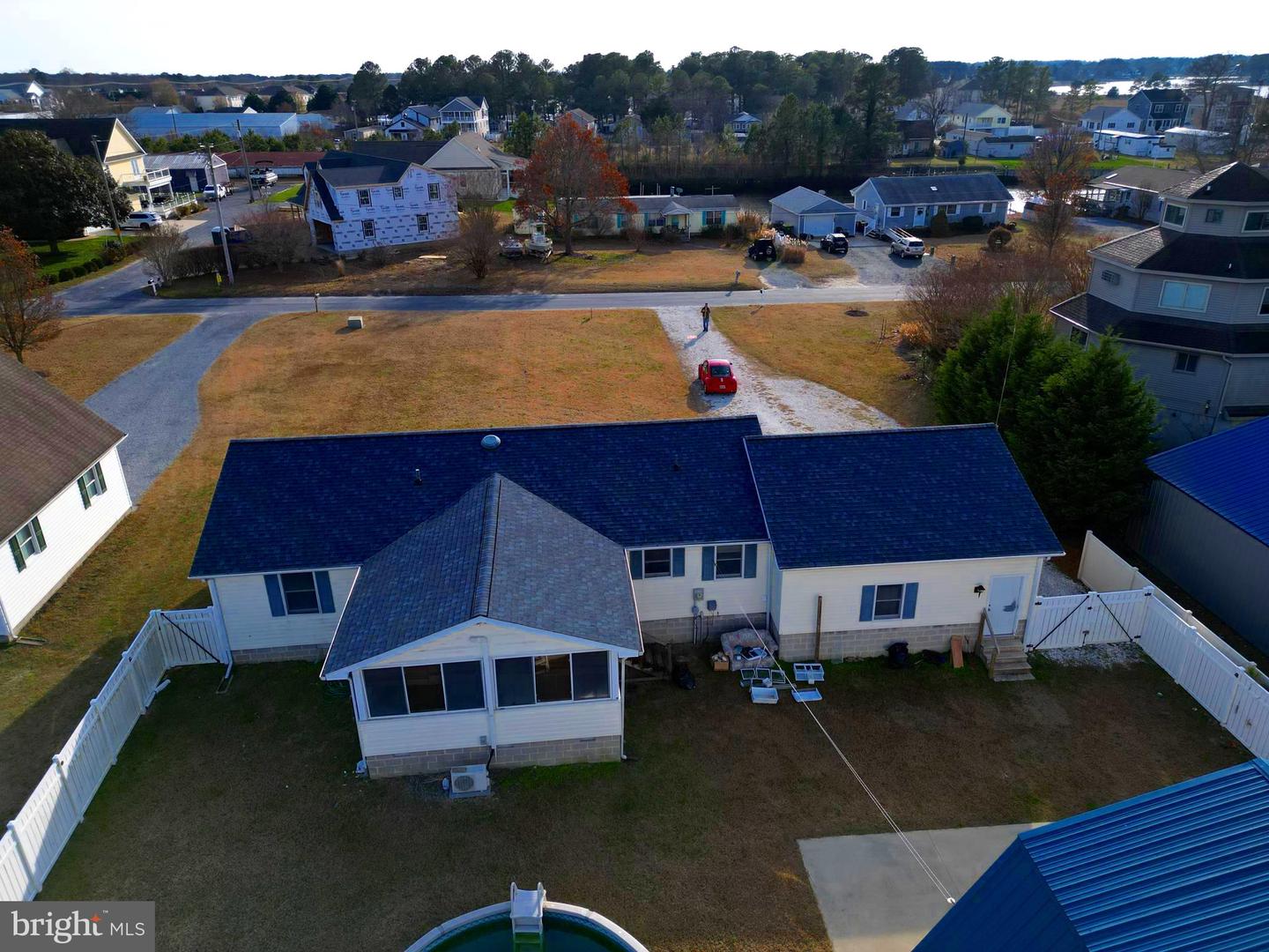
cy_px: 476
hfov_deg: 71.6
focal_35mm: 24
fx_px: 880
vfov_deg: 56.8
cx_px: 634
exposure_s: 1/2000
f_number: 1.7
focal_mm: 6.72
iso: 100
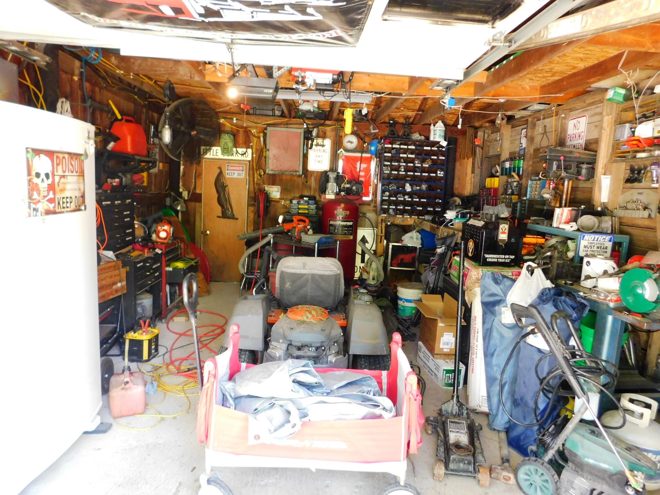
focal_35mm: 23
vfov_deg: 58.9
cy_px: 248
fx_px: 439
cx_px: 330
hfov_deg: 73.9
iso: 320
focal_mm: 4
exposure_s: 1/30
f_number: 3
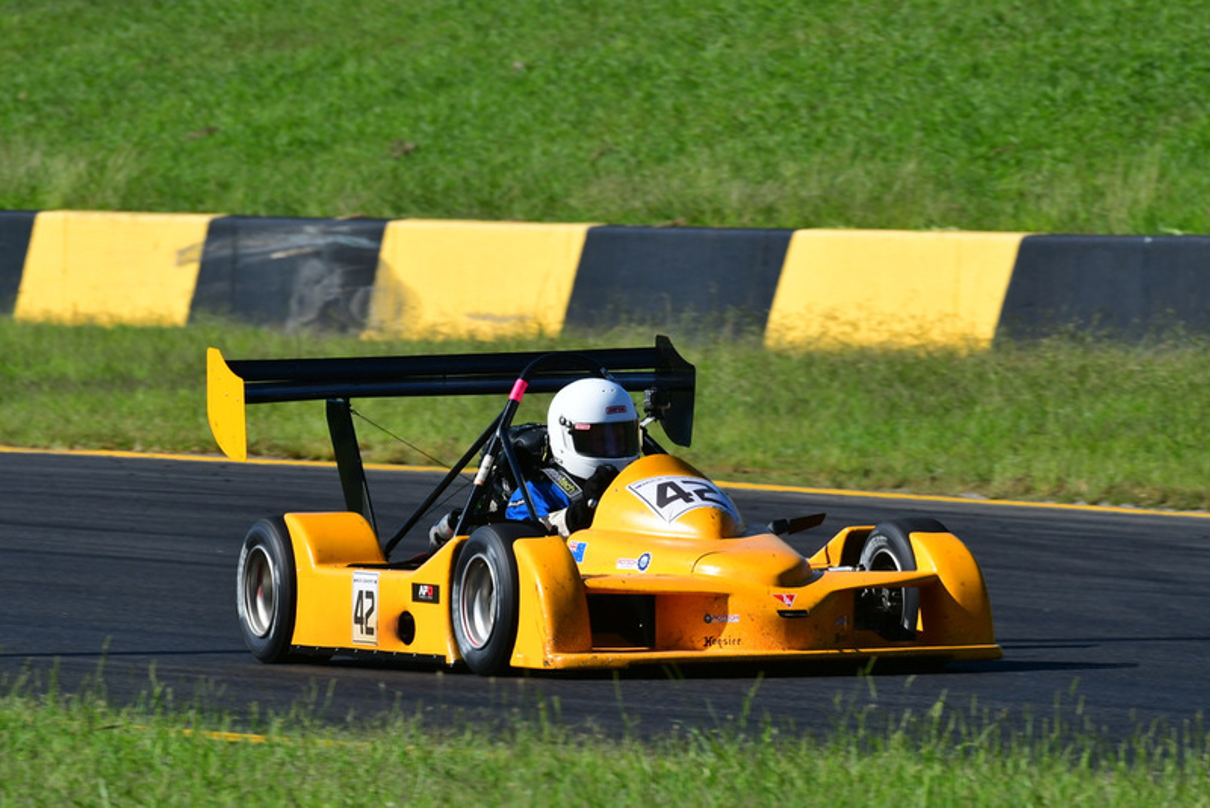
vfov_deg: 2.7
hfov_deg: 4.0
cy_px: 404
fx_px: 17147
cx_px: 605
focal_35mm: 510
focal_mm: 340
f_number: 13
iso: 500
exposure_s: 1/640
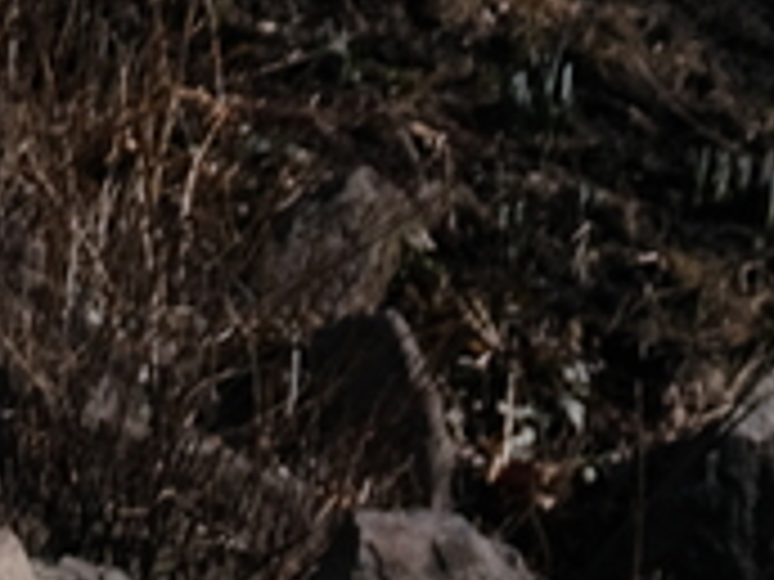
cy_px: 1365
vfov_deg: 0.6
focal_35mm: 2572
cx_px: 1408
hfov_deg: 0.8
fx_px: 57509
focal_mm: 299.3
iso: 160
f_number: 6.3
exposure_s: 1/550
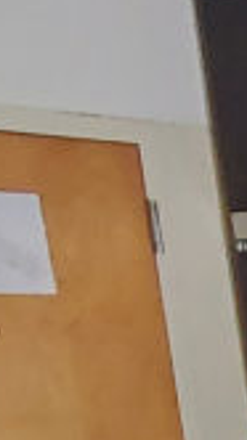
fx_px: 1530
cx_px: 940
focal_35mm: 131
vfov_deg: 13.8
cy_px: 896
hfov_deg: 7.2
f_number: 2.2
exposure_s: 1/39
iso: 400
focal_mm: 1.8
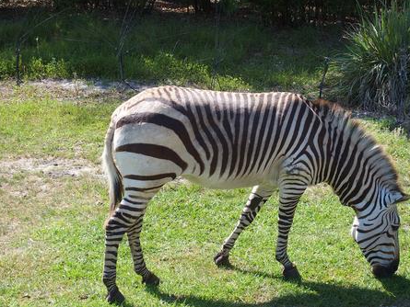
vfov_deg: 17.4
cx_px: 205
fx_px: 1007
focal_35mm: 85
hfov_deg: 23.0
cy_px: 153
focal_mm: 17.8
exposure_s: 1/400
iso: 100
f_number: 3.5
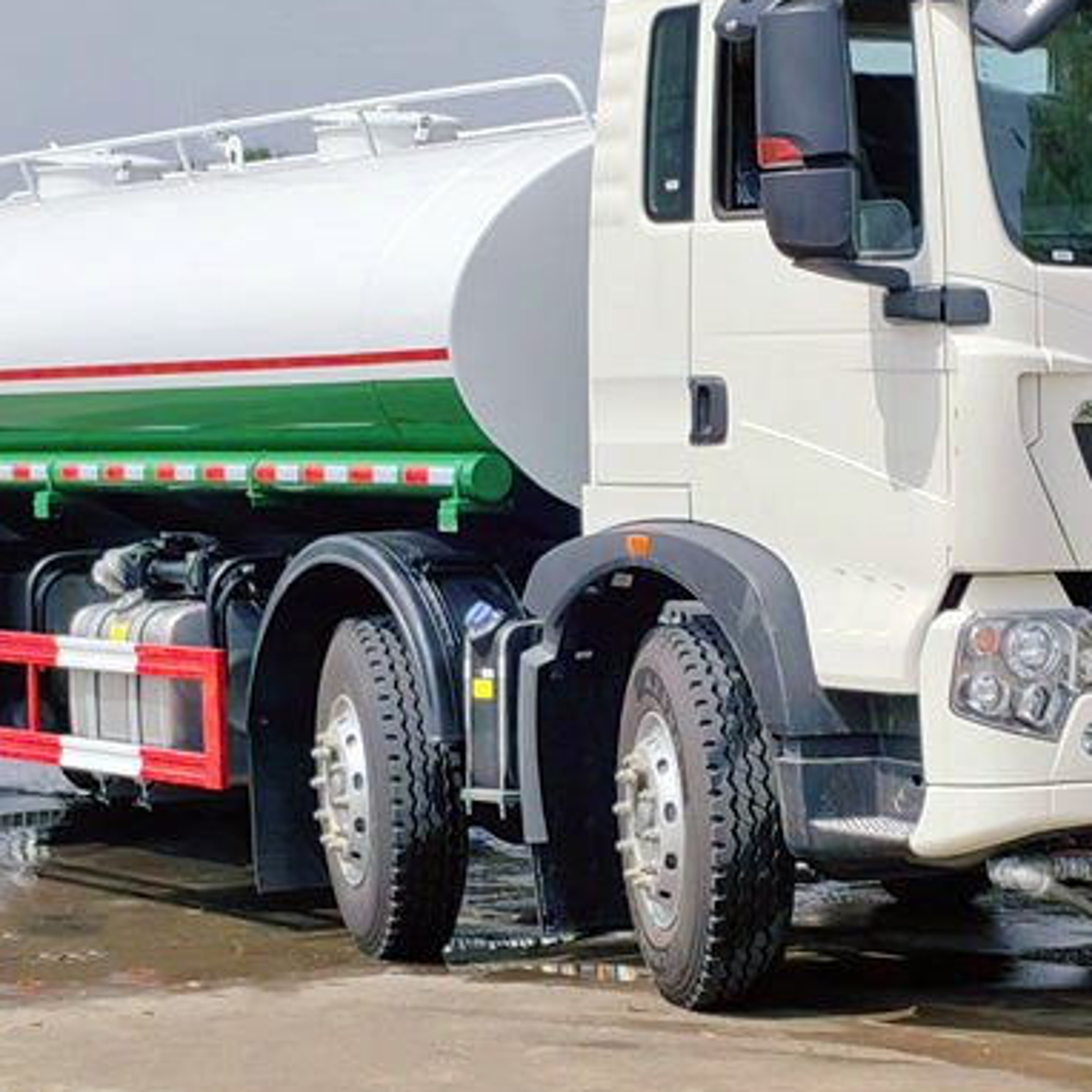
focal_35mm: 100
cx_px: 635
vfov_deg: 17.4
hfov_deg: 17.4
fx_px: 3569
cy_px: 525
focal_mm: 5.52
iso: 80
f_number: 1.9
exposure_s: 1/7407
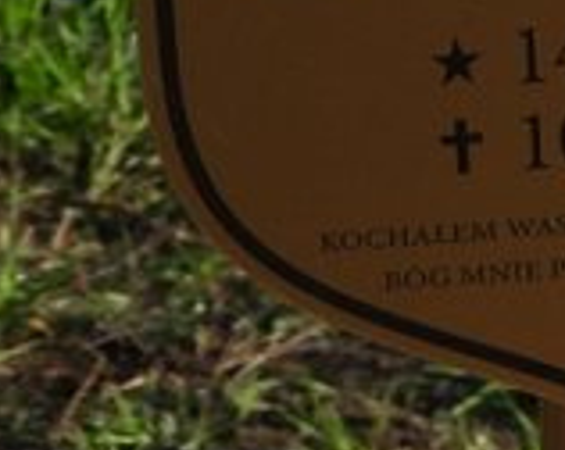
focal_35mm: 349
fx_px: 5829
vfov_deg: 4.4
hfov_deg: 5.5
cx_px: 715
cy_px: -154
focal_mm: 9.8
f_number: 3.5
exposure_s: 1/1000
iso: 100
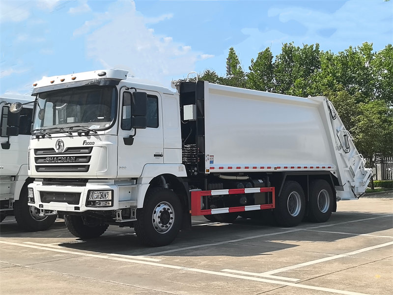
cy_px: 148
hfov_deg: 37.5
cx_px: 196
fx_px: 579
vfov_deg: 28.6
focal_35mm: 51
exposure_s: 1/1504
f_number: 2
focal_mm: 6.98
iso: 50
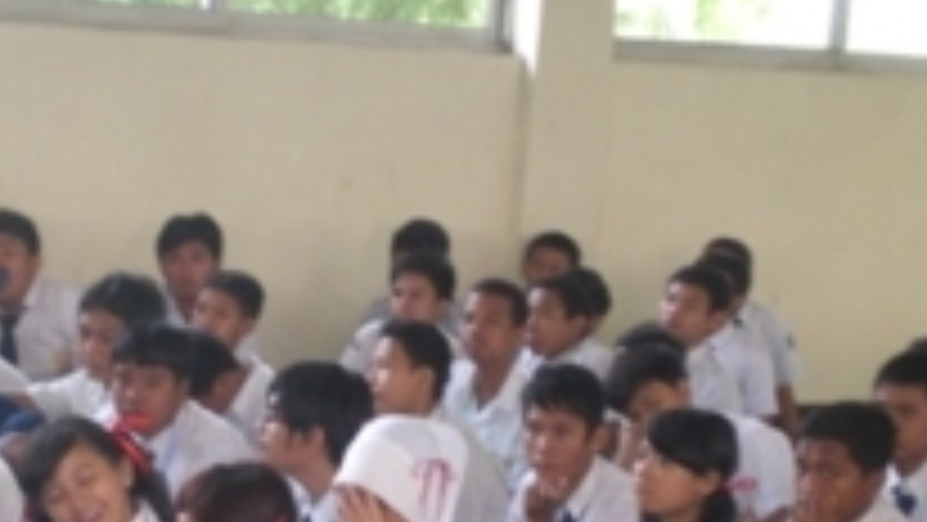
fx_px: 2655
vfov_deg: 11.2
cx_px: 148
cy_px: 477
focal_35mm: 108
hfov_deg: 19.5
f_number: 3.6
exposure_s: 1/60
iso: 200
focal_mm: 8.44
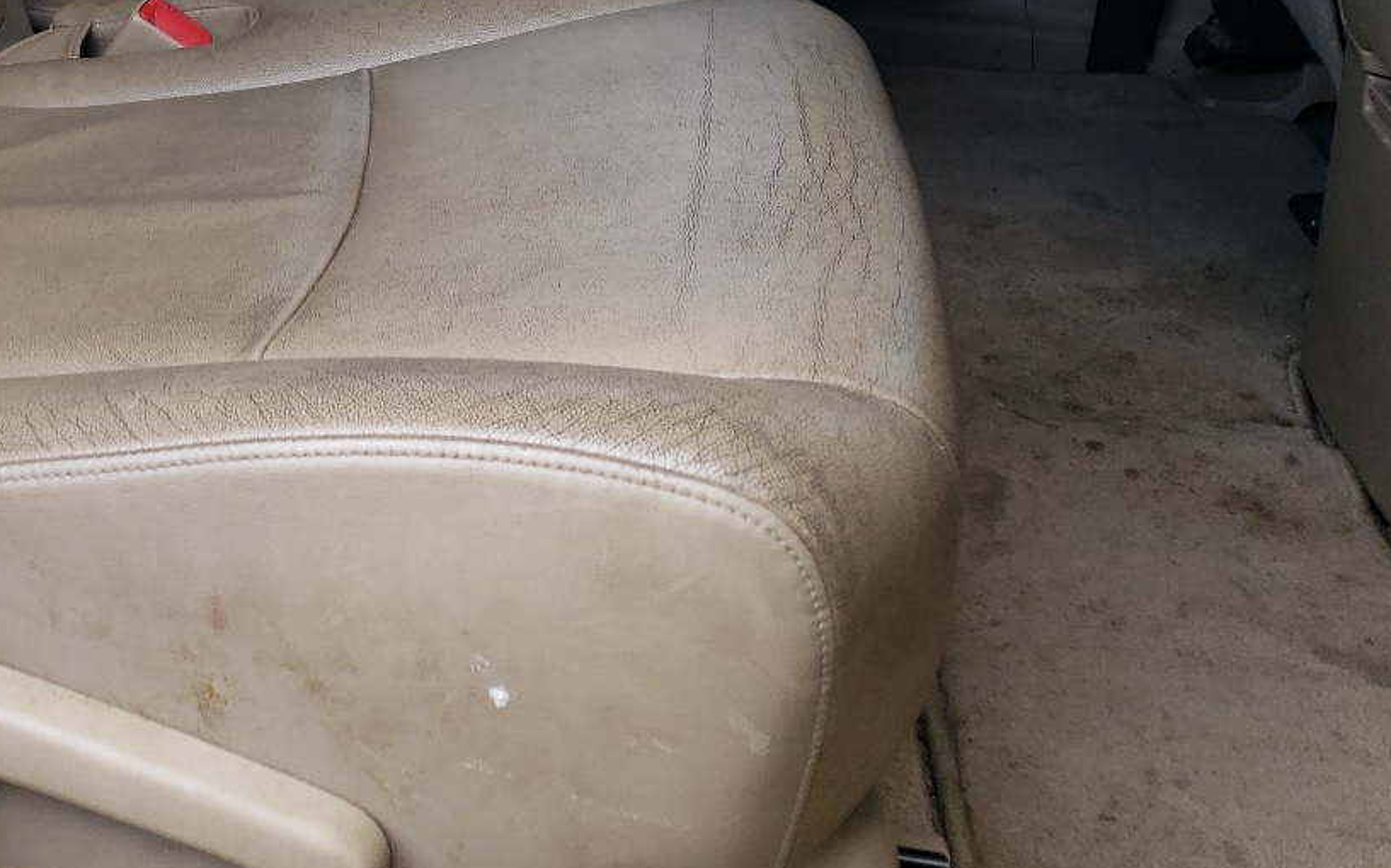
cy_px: -128
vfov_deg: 22.4
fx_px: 2046
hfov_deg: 36.3
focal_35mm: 54
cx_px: 279
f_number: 1.5
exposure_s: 1/294
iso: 50
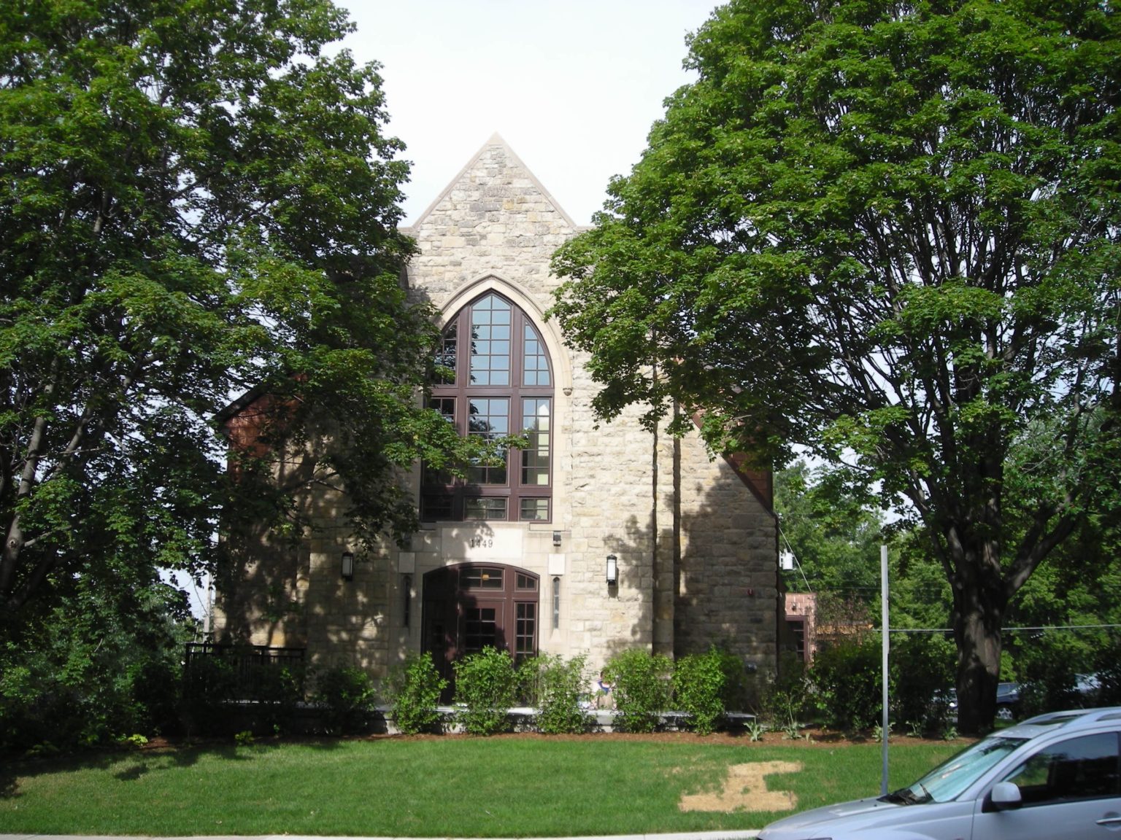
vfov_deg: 37.7
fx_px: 1231
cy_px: 420
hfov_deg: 49.0
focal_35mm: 38
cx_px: 560
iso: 50
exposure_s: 1/444
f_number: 3.2
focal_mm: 6.3
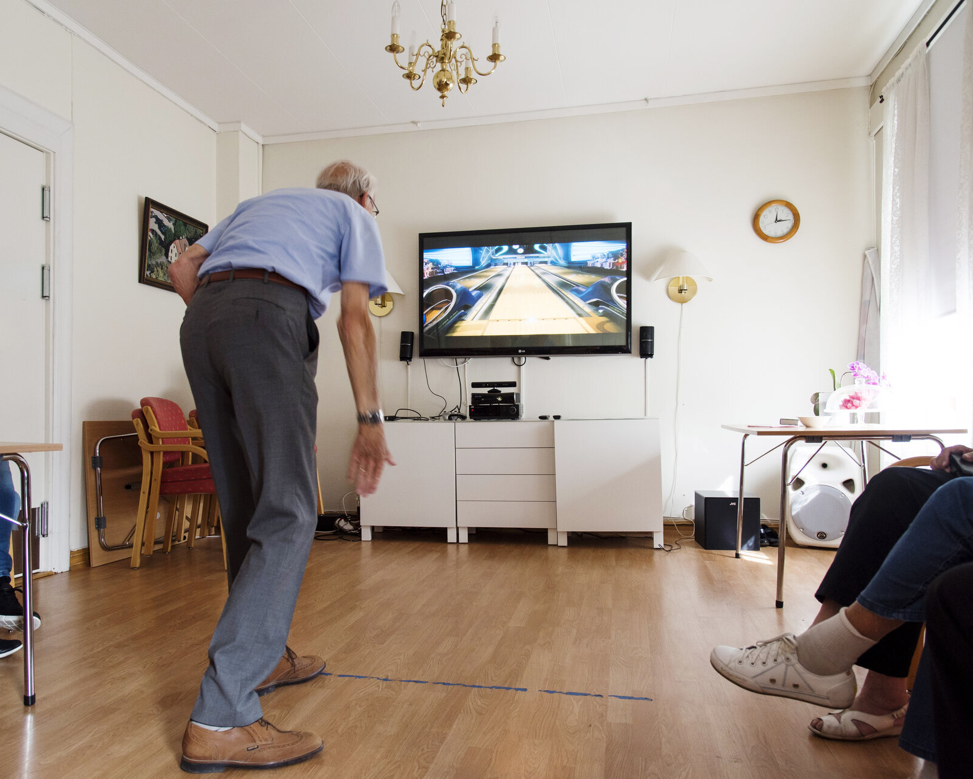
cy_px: 402
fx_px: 807
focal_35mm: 28
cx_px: 422
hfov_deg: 62.0
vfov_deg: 51.5
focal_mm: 24
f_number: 5
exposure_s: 1/80
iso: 800
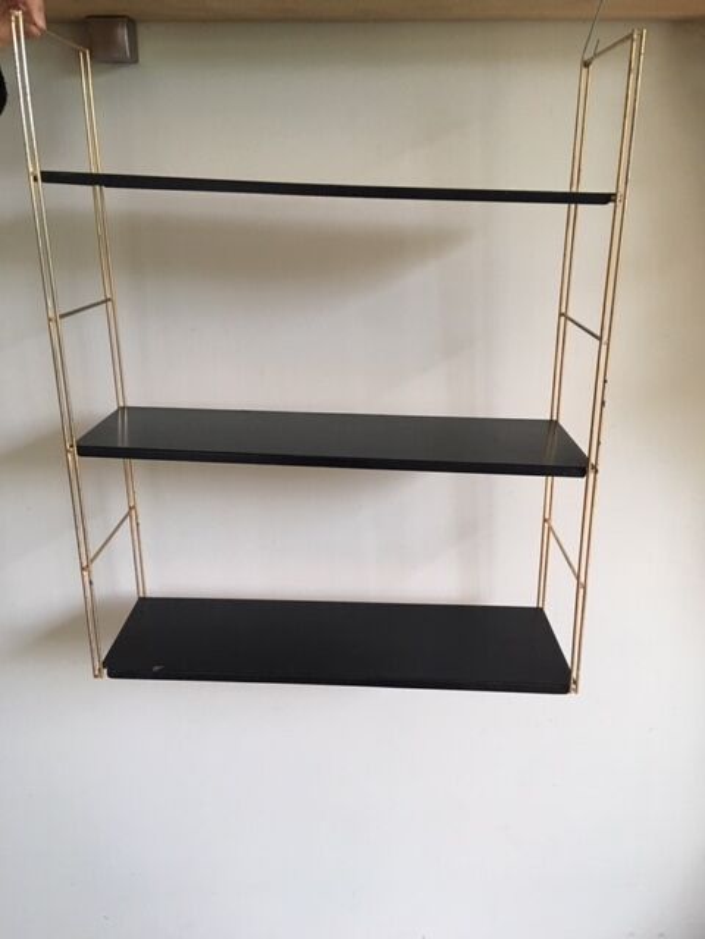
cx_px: 352
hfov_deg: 48.2
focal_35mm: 29
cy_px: 470
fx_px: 787
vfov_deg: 61.7
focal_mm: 4.15
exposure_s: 1/33
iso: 160
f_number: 2.2
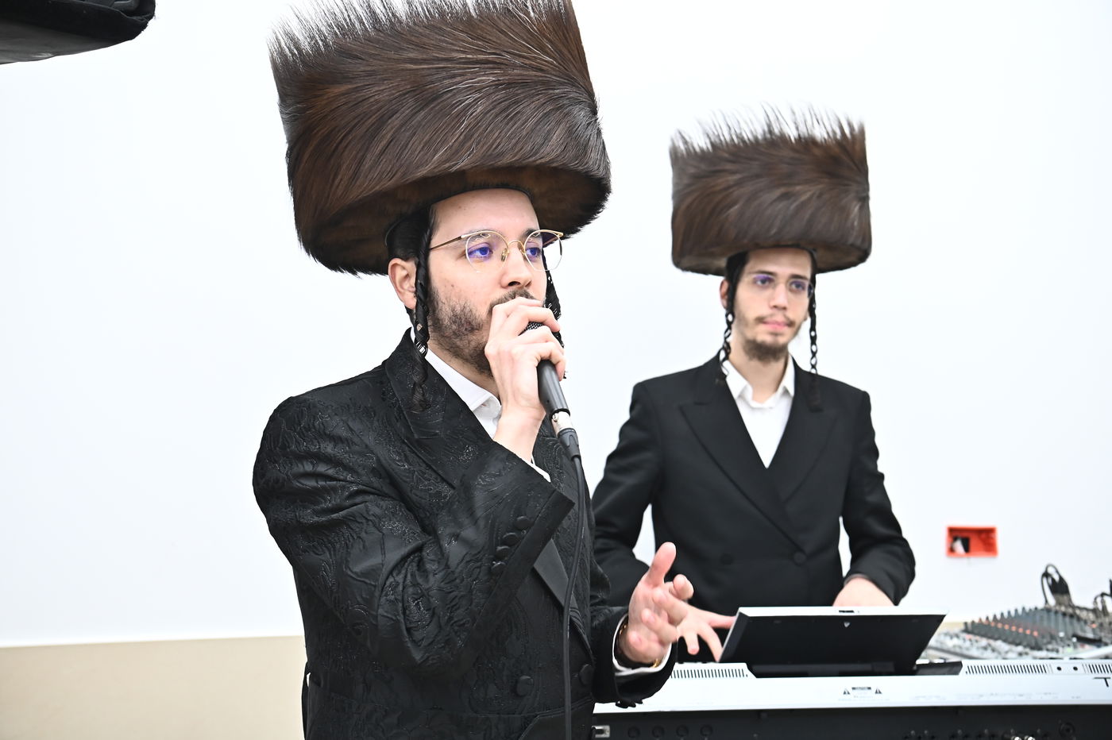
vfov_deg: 26.0
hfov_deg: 38.2
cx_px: 556
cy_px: 370
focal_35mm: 52
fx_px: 1605
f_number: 5
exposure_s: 1/160
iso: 1600
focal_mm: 52
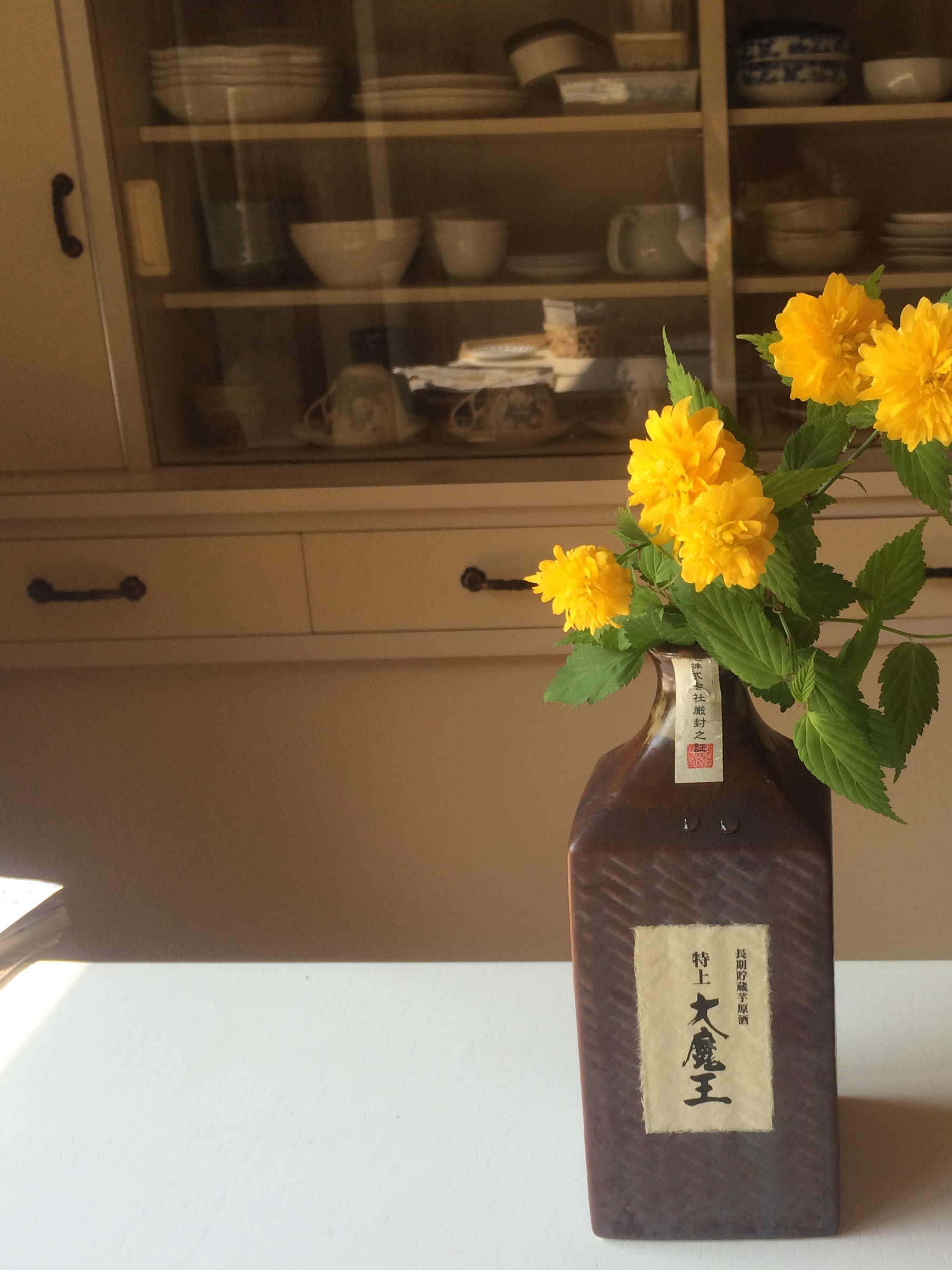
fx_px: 1503
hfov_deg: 34.3
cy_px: 629
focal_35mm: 41
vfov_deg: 45.8
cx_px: 729
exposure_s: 1/229
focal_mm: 4.12
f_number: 2.2
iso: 32
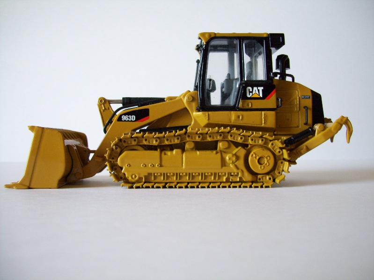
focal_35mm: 34
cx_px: 187
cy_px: 140
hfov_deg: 54.0
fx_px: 367
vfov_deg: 41.8
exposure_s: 1/10
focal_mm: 5.7
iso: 160
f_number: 2.9
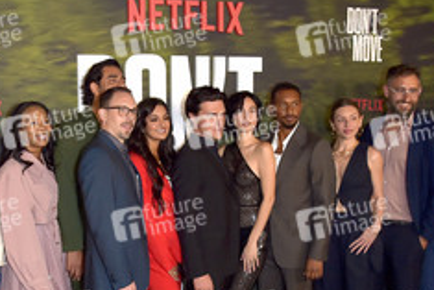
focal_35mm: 46
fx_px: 555
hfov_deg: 42.6
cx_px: 183
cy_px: 266
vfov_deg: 28.1
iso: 1250
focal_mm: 24
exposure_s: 1/200
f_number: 6.3
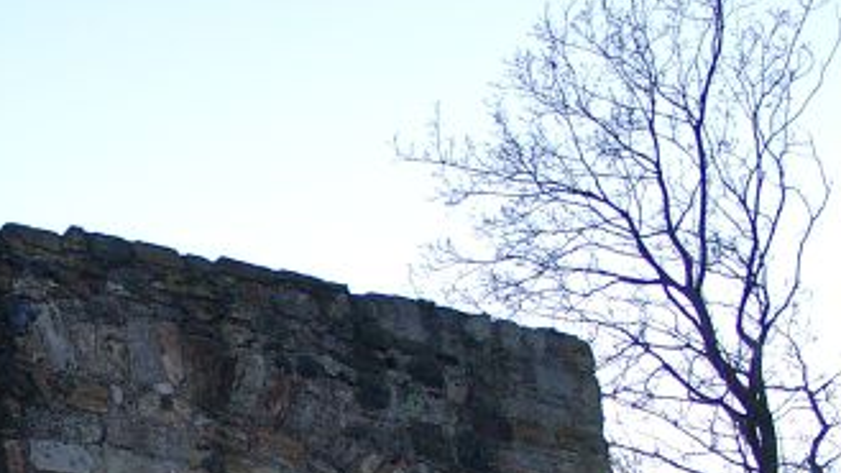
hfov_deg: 23.3
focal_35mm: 90
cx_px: 148
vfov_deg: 12.6
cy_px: 744
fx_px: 2007
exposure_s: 1/75.9
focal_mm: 7.13
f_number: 2
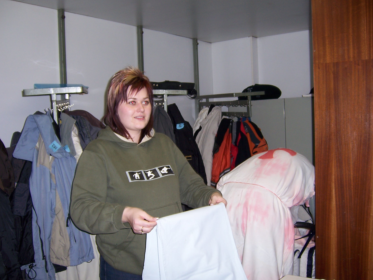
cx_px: 207
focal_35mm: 40
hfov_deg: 46.7
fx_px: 431
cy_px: 146
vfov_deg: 36.0
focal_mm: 6.2
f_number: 2.8
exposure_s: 1/60
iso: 80
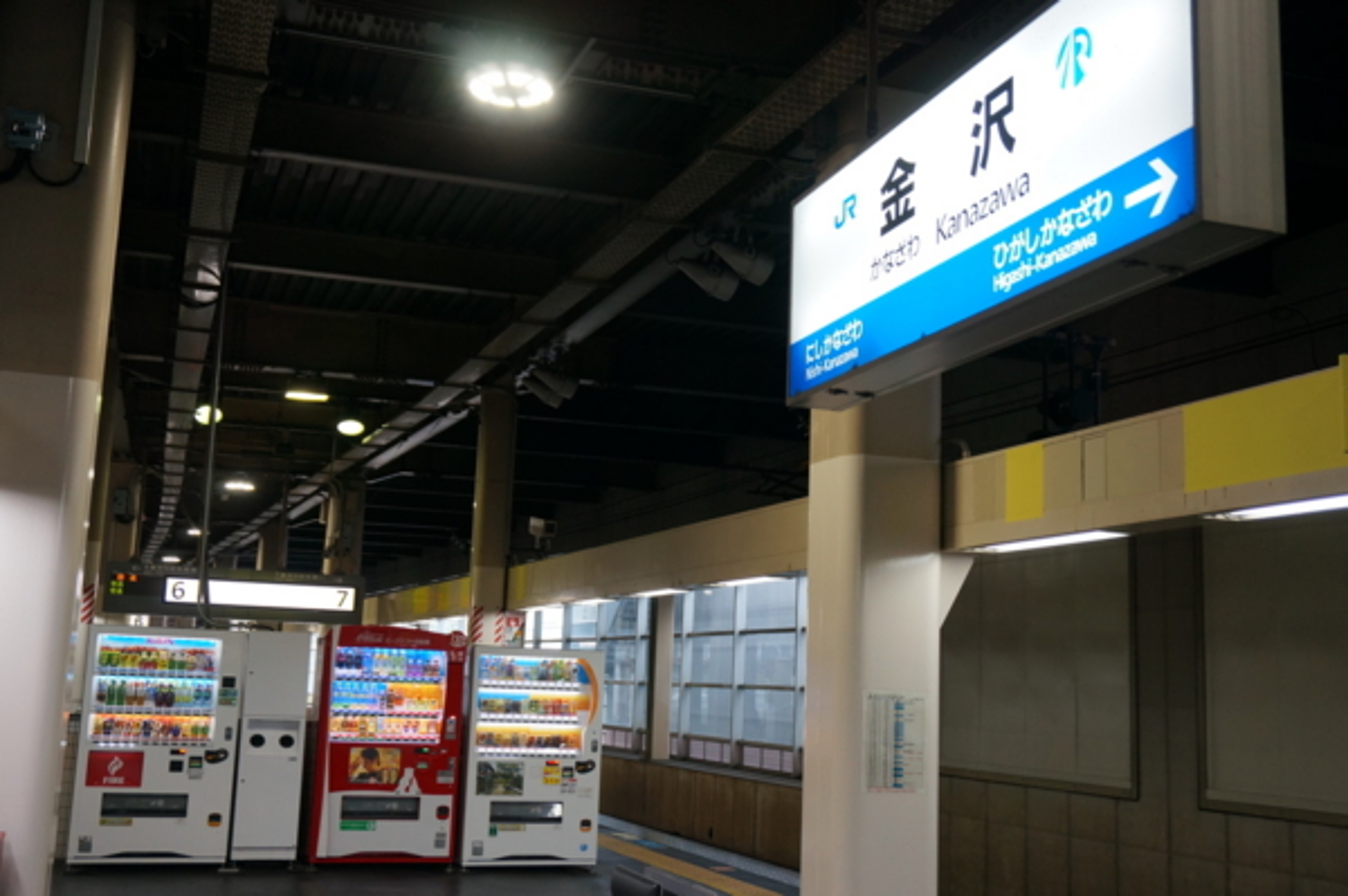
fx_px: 1403
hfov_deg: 51.3
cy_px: 448
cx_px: 674
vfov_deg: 35.4
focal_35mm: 38
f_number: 4.5
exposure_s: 1/60
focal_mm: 25
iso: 400
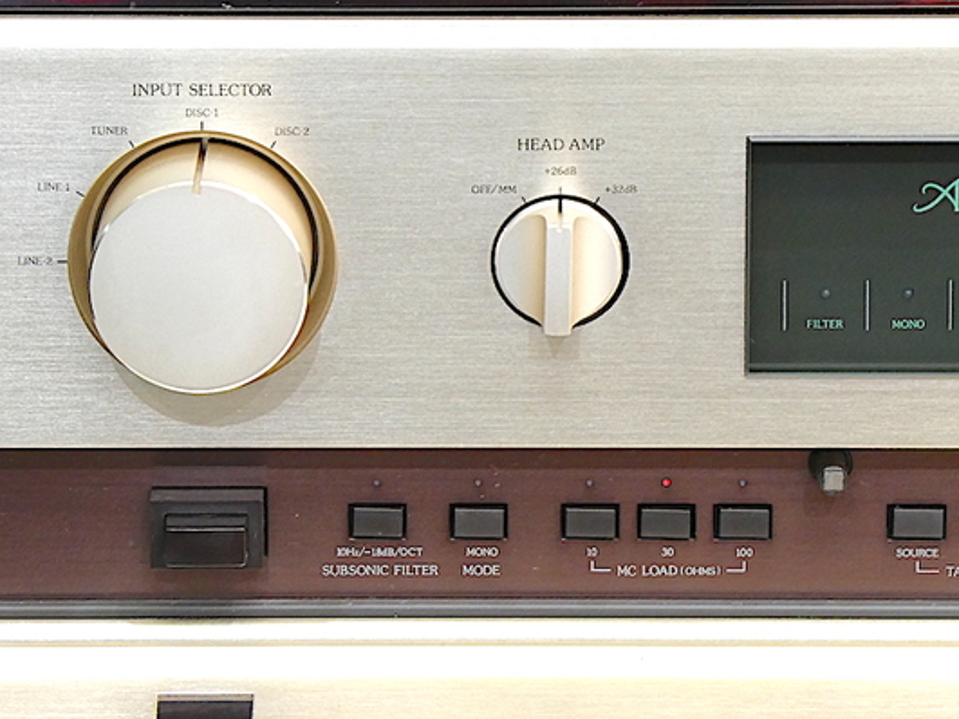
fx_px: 7561
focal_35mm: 273
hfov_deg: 7.3
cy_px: 356
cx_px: 421
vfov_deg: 5.4
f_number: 5.4
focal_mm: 27.1
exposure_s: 1/13
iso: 200
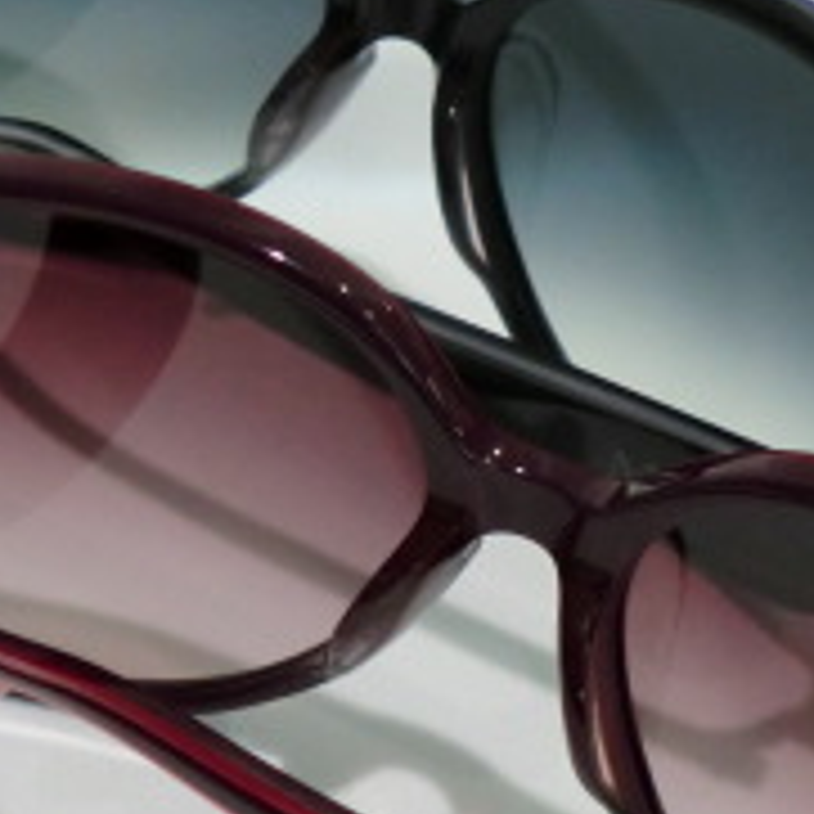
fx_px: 2660
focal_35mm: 100
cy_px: 666
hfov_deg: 17.1
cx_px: 67
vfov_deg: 17.2
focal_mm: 5.8
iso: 125
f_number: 3.5
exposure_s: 1/60
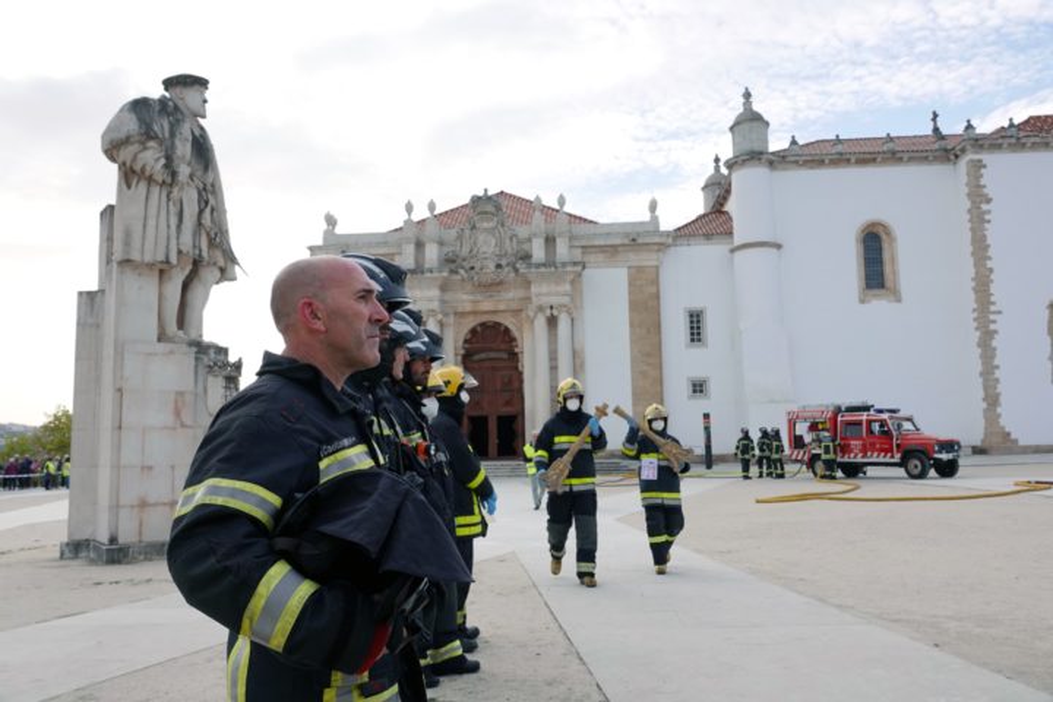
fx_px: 790
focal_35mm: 27
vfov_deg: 47.9
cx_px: 526
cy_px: 351
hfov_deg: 67.4
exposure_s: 1/250
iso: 100
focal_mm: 9.99
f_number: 5
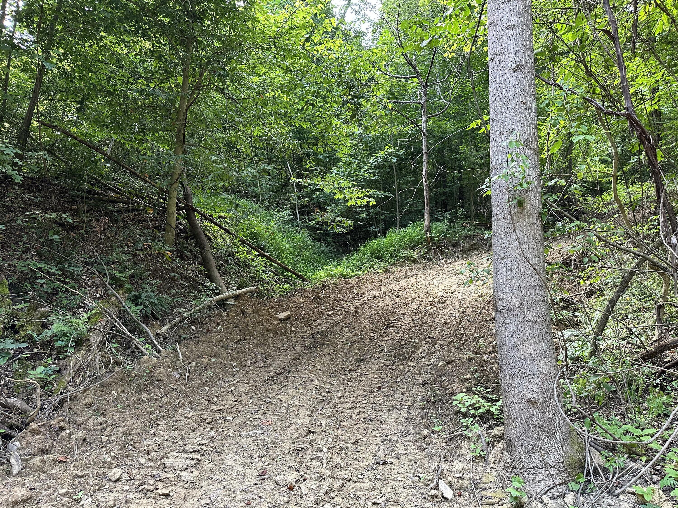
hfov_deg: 71.6
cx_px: 339
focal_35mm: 24
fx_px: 470
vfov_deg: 56.8
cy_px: 254
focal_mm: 6.86
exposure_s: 1/113
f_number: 1.78
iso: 250
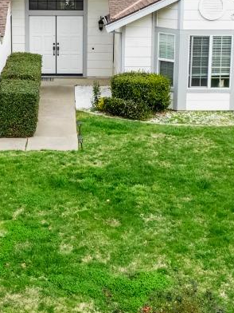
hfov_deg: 18.2
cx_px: 75
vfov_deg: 24.0
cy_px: 95
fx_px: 730
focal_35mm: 81
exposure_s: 1/1000
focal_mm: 8.38
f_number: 2.8
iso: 120
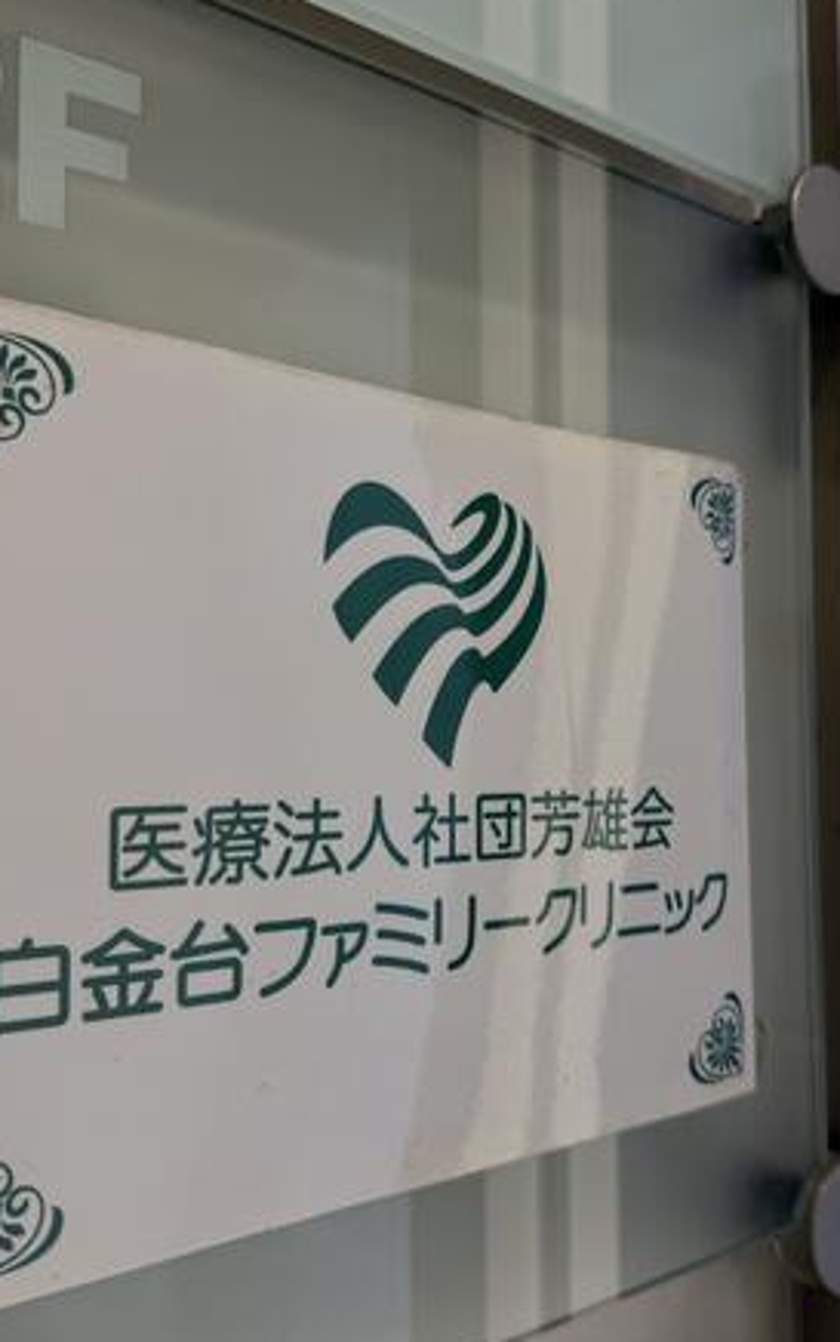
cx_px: 545
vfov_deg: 55.3
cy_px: 671
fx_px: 1280
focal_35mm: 35
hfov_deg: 36.0
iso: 64
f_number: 1.78
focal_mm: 6.76
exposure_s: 1/170
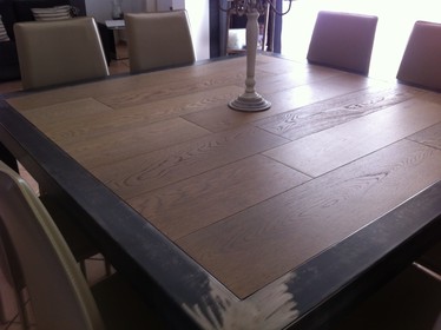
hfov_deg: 52.7
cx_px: 220
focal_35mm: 35
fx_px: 446
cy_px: 165
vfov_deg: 40.7
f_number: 2.8
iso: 100
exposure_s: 1/15
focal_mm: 3.9
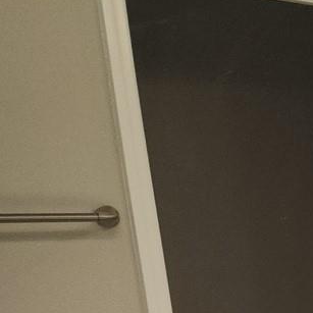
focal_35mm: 106
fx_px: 1084
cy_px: 461
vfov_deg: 15.3
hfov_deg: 12.4
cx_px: 783
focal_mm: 5.4
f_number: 1.8
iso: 50
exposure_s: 1/60
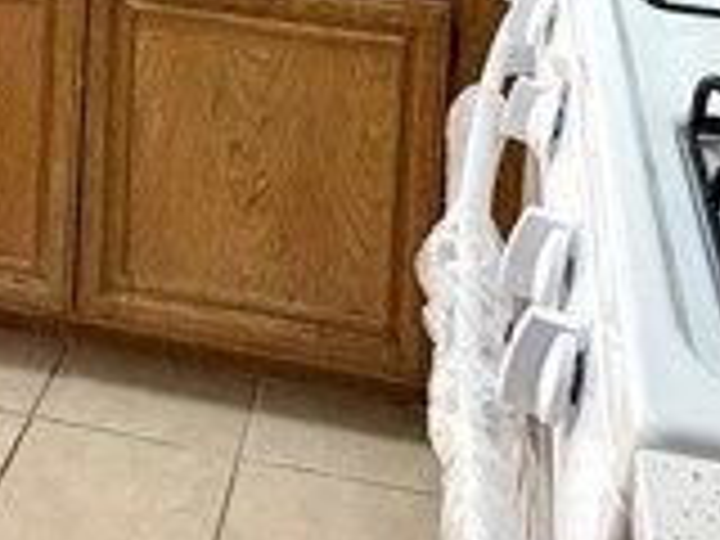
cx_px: 306
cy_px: -418
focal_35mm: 56
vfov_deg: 19.7
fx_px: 1165
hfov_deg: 34.3
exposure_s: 1/60
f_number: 2.2
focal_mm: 2.22
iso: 250
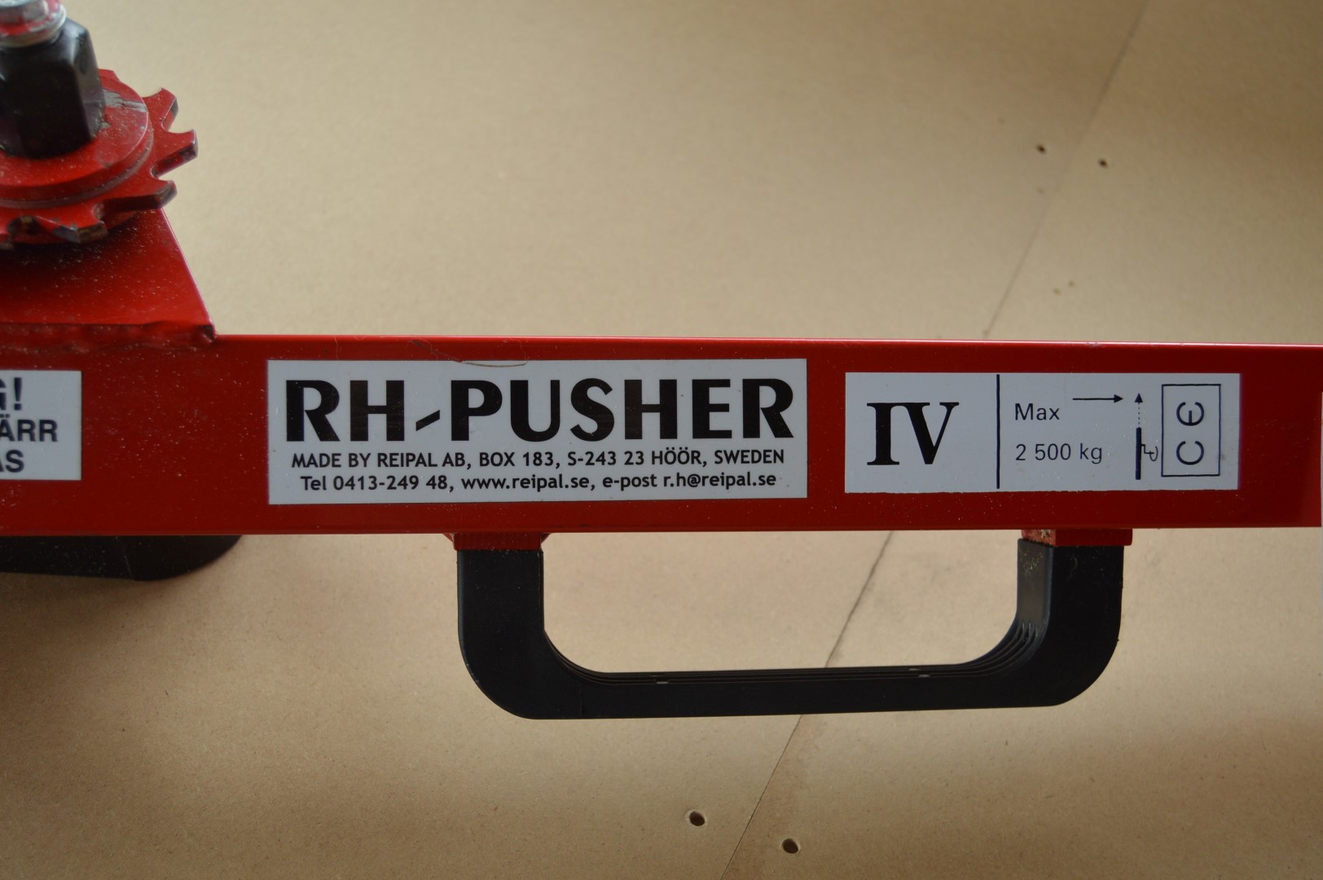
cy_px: 440
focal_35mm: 39
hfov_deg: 49.6
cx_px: 662
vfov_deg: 34.2
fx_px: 1432
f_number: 4.5
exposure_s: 1/80
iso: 400
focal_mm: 26
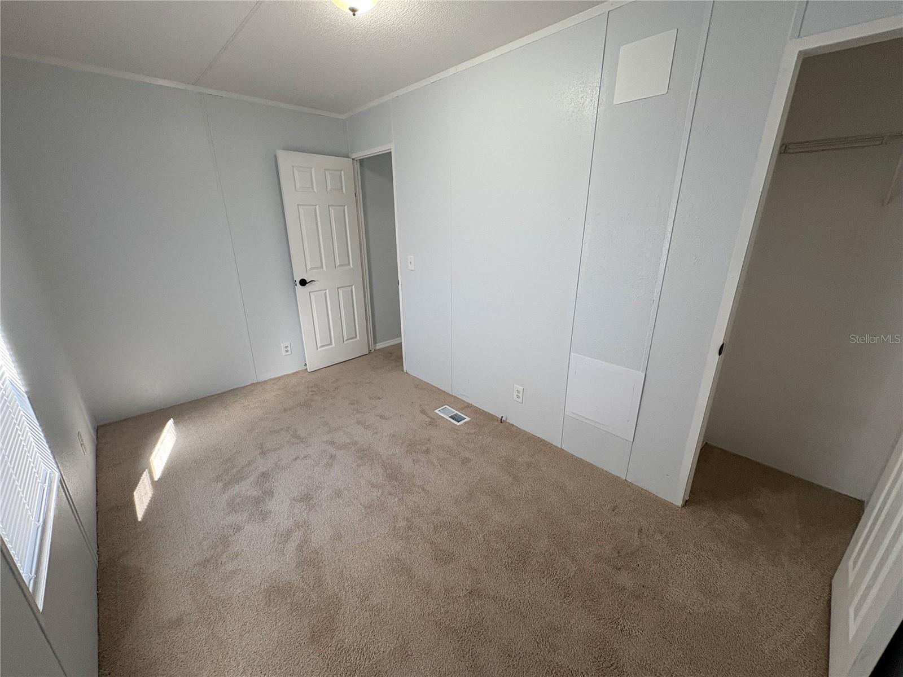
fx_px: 365
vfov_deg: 85.7
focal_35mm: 14
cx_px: 452
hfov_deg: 102.1
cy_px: 338
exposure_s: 1/120
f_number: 2.2
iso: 200
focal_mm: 2.22
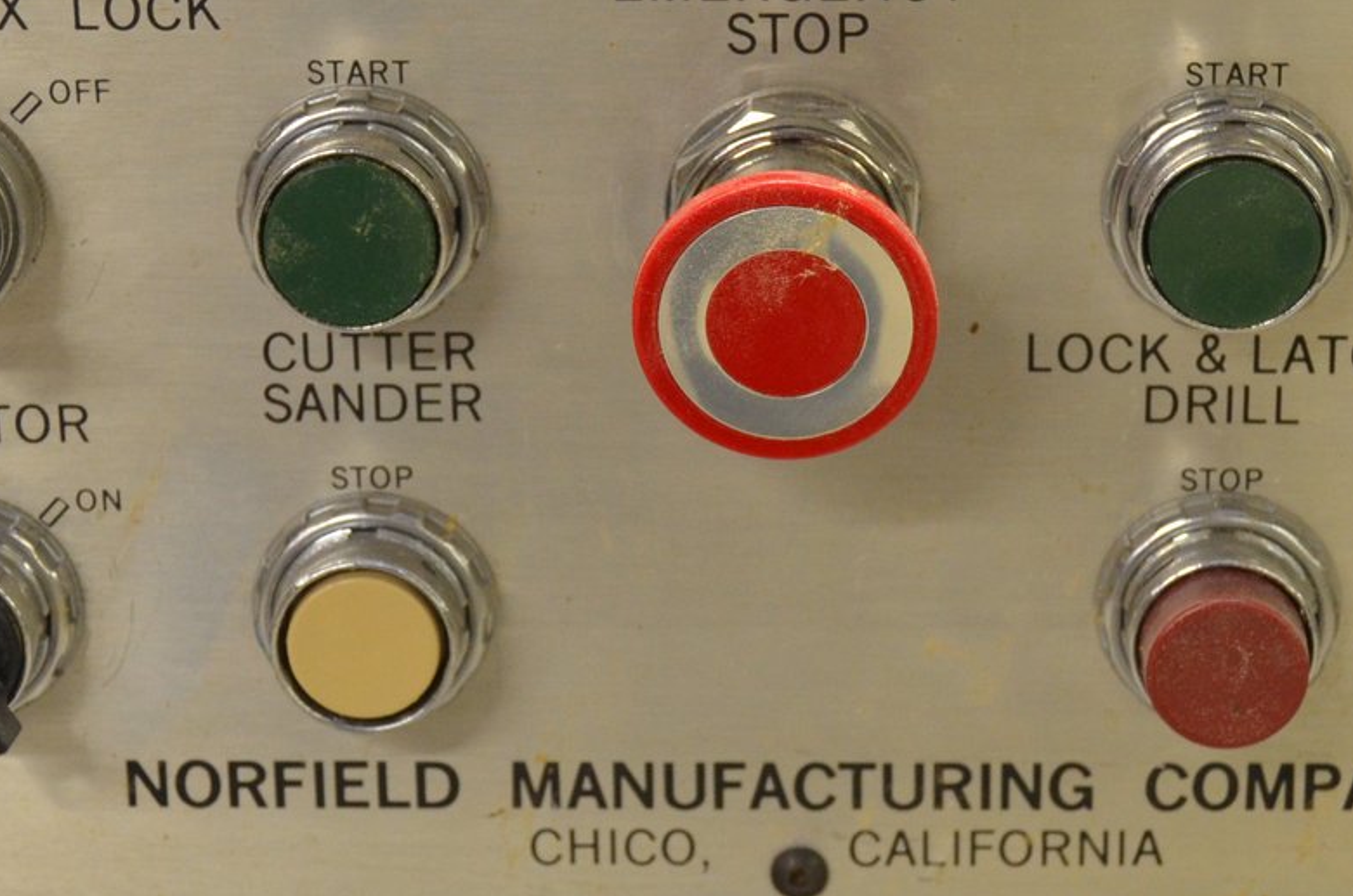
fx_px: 4202
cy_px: 360
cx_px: 812
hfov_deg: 18.3
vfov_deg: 12.2
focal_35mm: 112
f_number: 4.5
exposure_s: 1/60
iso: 1250
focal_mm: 34
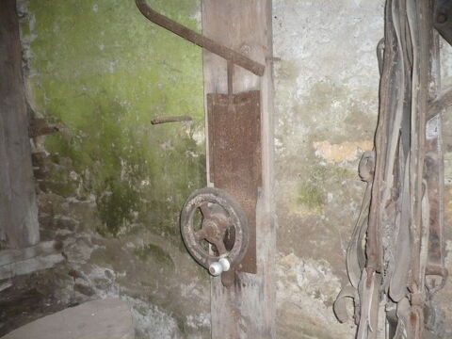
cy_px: 170
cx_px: 226
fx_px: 457
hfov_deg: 52.6
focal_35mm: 35
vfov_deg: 40.7
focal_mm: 5.8
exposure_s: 1/30
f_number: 2.8
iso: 320
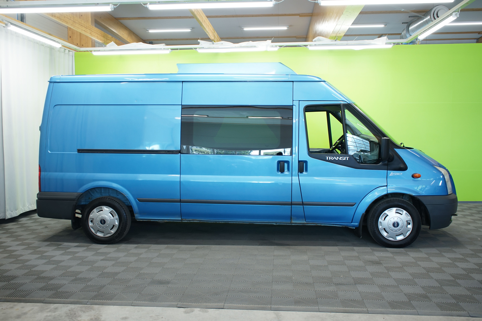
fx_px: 442
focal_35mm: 33
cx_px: 241
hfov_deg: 57.2
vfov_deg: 40.0
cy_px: 160
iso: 500
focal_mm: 33
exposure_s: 1/30
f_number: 5.6
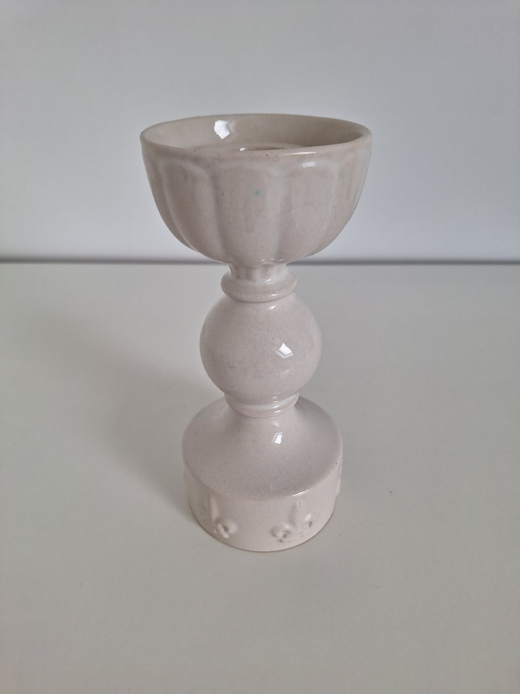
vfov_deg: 73.9
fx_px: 461
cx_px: 260
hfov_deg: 58.9
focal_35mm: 23
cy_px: 347
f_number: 1.8
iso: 40
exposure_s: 1/100
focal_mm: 5.54
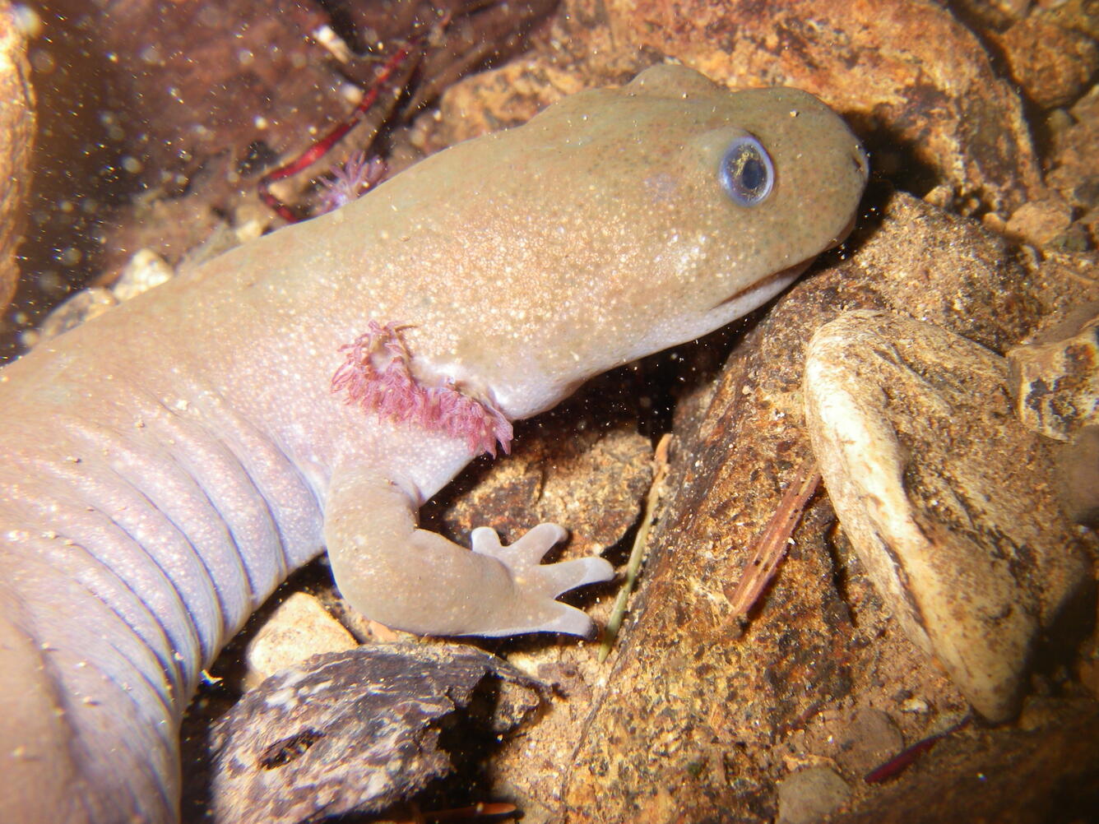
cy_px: 412
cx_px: 550
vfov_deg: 37.7
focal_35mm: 38
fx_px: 1206
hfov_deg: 49.0
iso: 64
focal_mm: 6.3
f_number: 6.6
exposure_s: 1/40
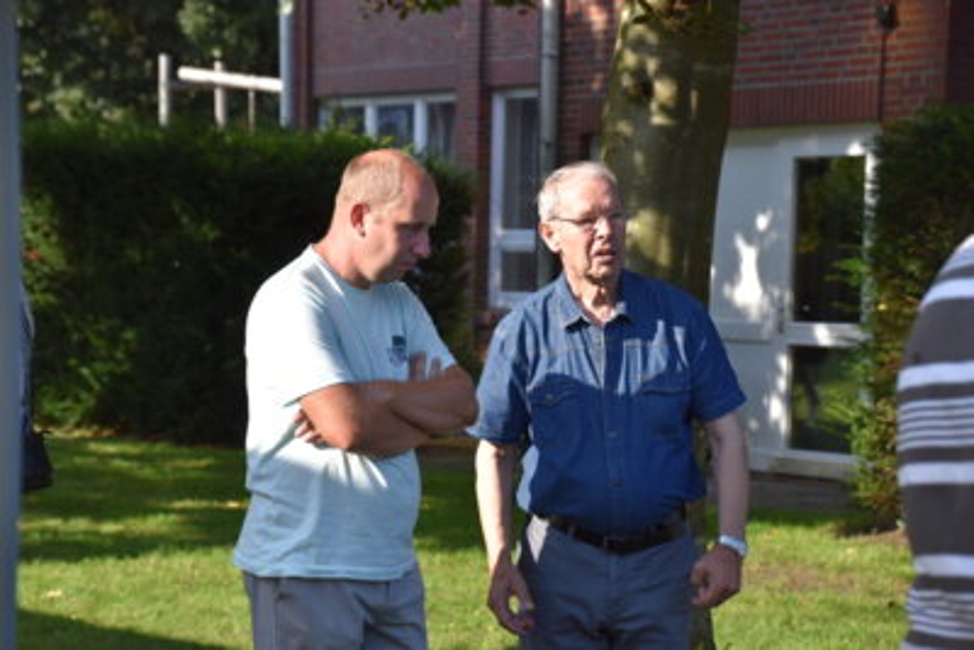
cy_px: 325
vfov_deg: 12.2
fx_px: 3045
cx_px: 487
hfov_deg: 18.2
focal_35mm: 112
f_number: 5
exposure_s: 1/1250
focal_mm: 75
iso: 400
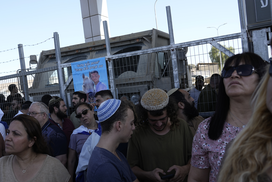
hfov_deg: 51.5
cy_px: 103
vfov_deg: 35.9
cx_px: 109
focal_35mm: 37
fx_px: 280
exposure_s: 1/500
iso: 160
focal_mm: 24
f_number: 4
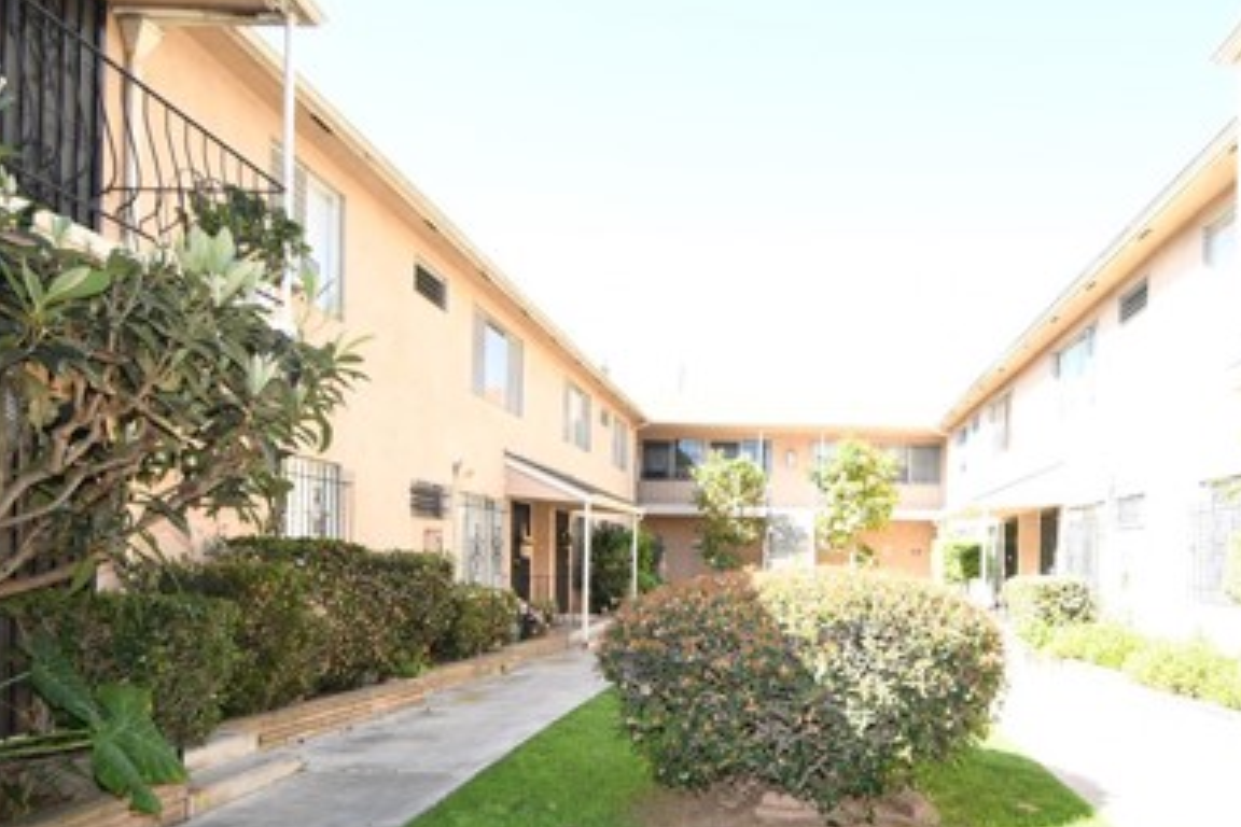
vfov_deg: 50.1
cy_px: 573
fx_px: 862
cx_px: 837
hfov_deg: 69.3
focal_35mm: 25
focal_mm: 10
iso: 100
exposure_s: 1/125
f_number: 4
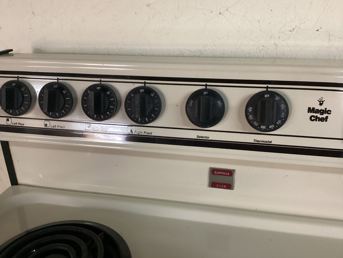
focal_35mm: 31
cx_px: 172
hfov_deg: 58.3
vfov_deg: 45.4
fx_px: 307
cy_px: 129
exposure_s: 1/40
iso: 320
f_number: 2.4
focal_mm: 3.3
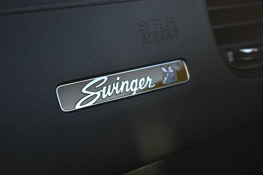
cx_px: 132
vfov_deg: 18.2
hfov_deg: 27.0
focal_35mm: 75
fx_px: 548
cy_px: 88
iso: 640
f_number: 6.3
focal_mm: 50
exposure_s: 1/125
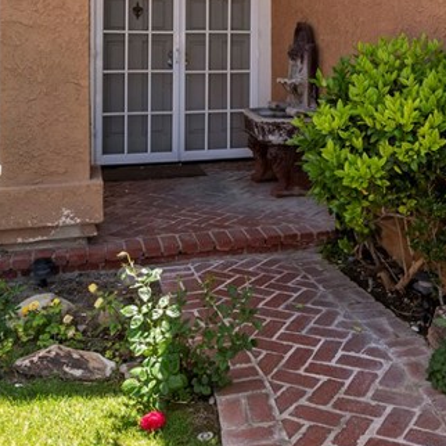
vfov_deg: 35.6
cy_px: 91
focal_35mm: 46
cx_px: 327
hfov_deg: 36.1
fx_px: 671
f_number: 11
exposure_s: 1/80
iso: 250
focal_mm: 17
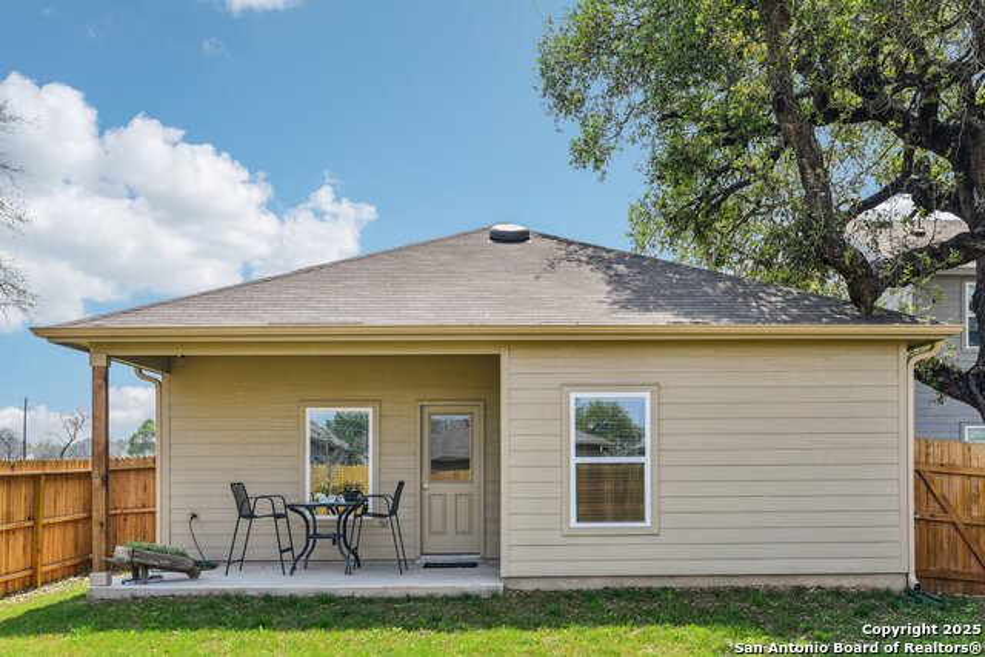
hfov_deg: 60.3
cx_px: 492
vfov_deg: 42.3
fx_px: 848
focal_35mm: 31
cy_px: 328
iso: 400
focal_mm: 31
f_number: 8
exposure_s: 1/400
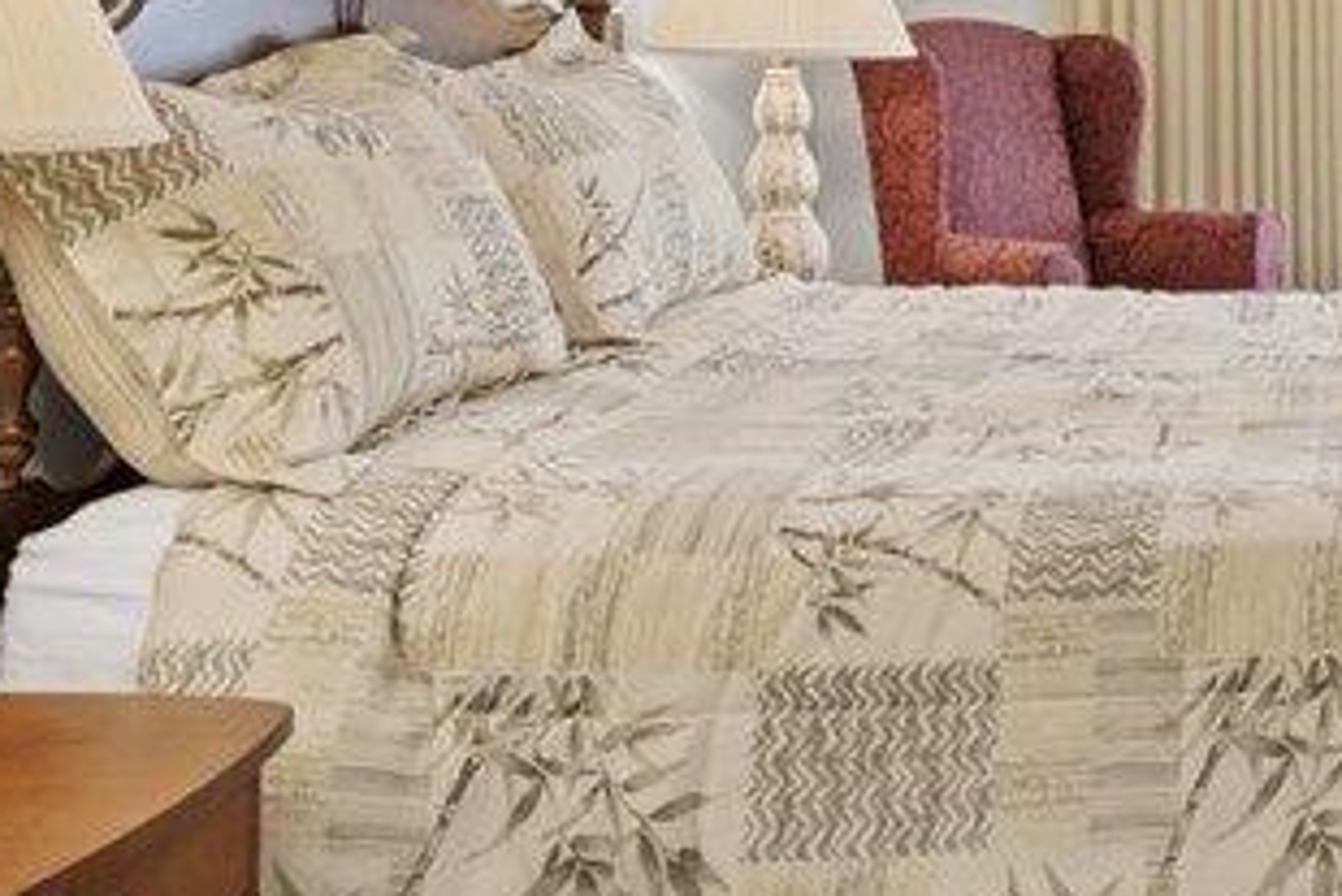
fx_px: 2088
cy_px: 65
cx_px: 1532
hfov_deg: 31.1
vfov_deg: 23.5
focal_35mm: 56
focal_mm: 16
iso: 400
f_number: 8
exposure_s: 1/4
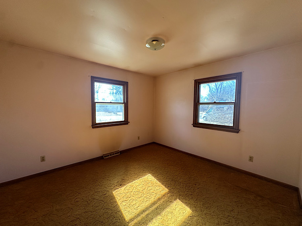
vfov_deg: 85.7
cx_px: 151
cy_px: 113
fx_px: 122
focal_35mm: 14
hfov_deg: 102.0
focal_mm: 2.22
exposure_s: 1/99
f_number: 2.2
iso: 80
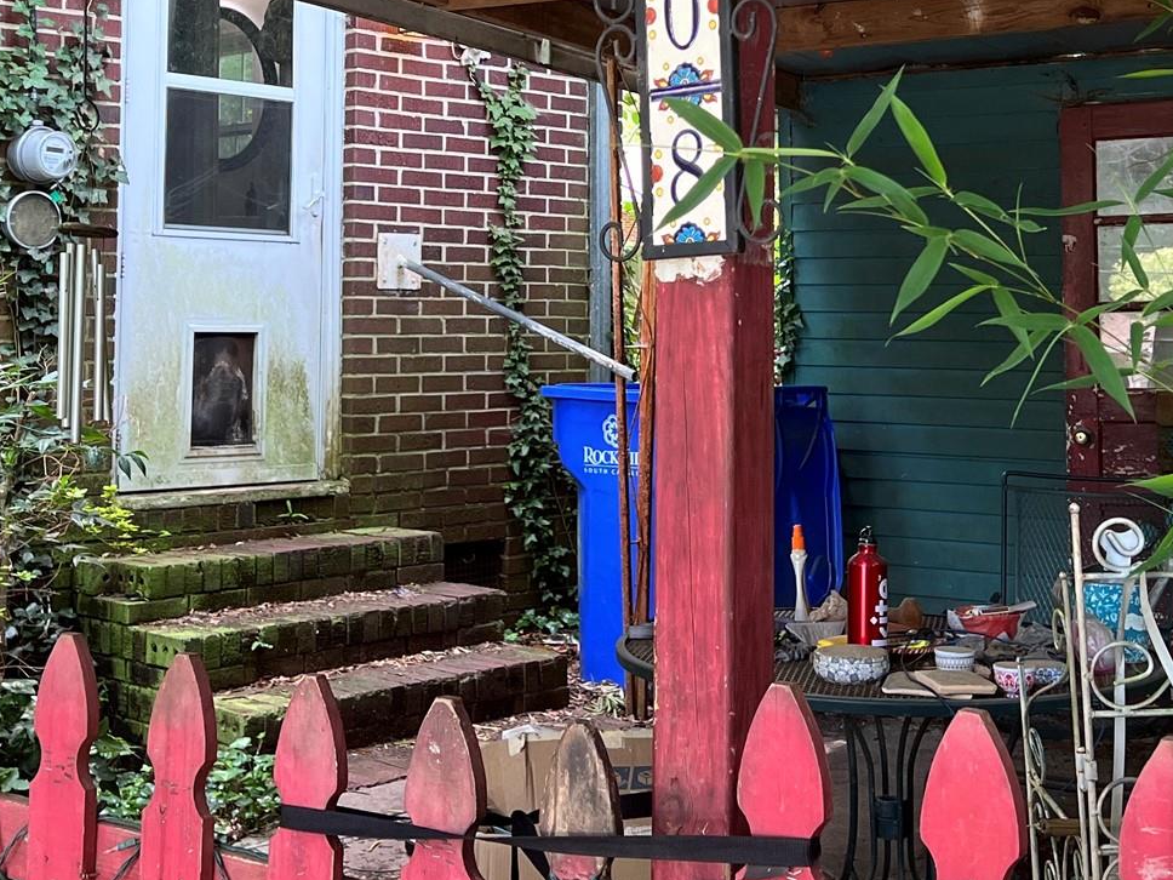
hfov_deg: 34.9
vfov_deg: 26.0
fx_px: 1864
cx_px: 523
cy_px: 167
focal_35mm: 55
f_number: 1.5
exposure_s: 1/121
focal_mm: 5.7
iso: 80
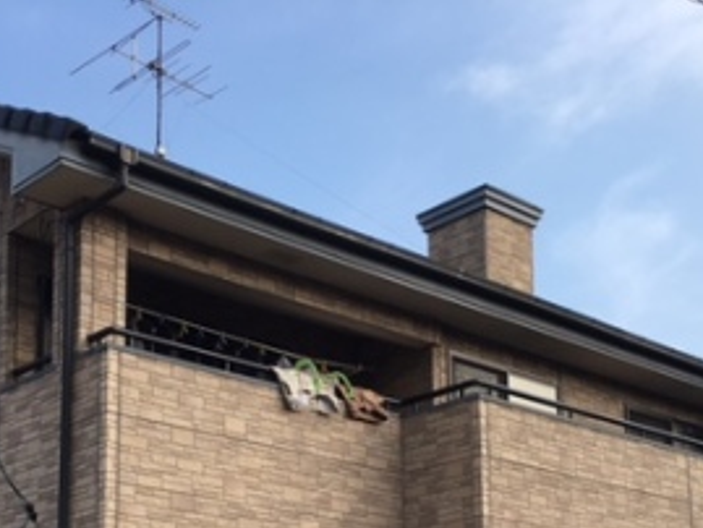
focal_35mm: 62
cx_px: 295
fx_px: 1260
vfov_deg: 22.5
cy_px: 562
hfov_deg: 31.1
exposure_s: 1/836
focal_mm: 4.15
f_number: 2.2
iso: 25
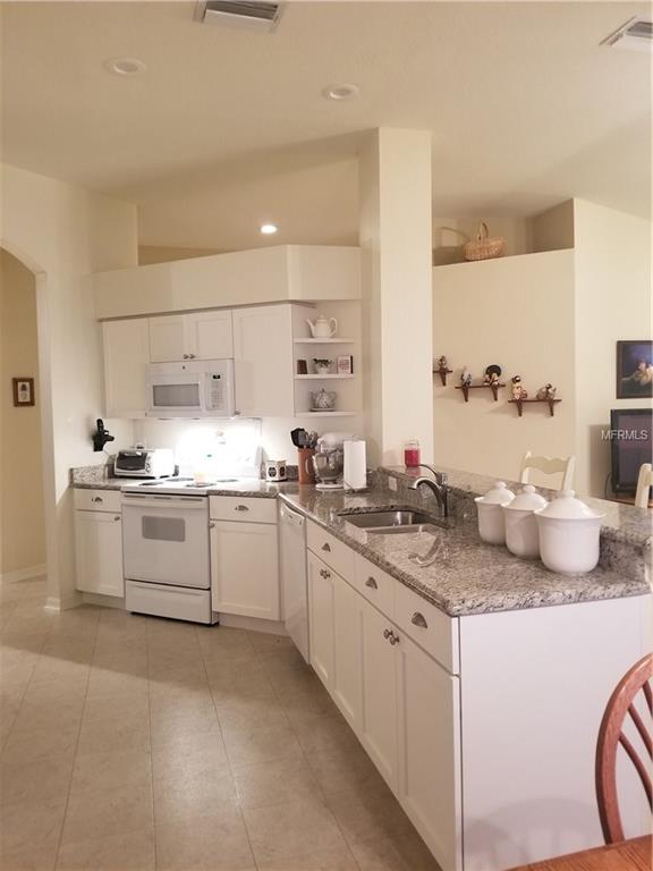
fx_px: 654
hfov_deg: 53.1
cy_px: 436
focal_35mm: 26
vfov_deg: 67.3
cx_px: 326
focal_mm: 4.25
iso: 200
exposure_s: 1/17
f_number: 1.7
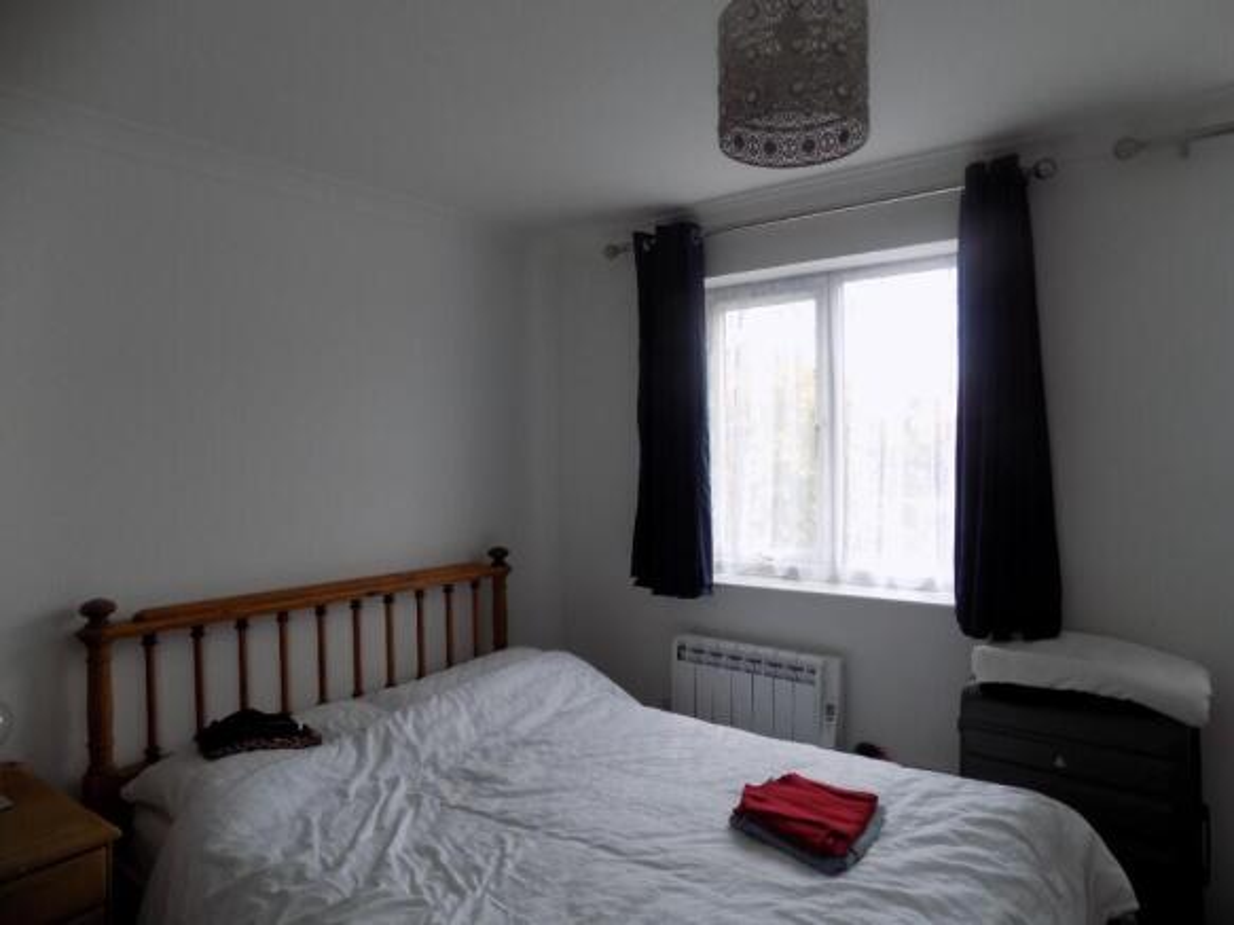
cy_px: 462
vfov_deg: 58.9
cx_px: 617
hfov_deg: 73.9
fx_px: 820
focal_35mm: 23
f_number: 3.1
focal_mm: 4
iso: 80
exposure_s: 1/50
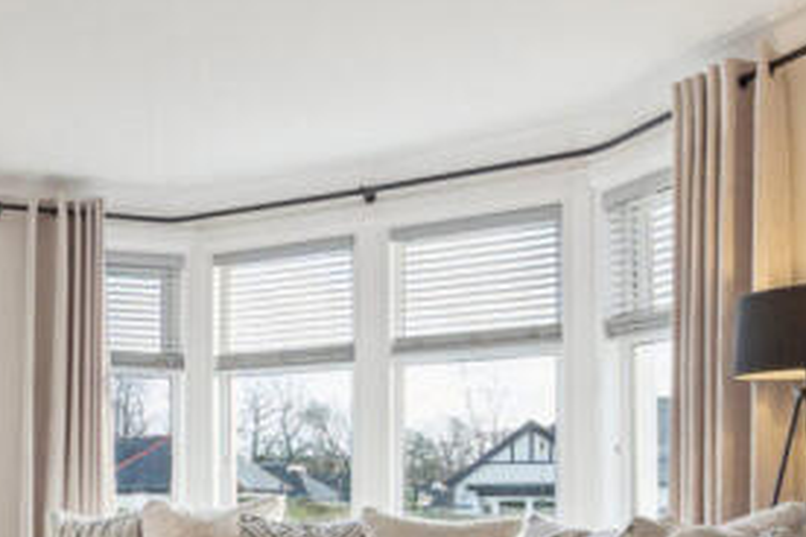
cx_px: 118
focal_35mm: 39
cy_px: 486
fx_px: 877
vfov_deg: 32.3
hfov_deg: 45.8
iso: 800
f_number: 8
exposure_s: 1/80
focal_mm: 11
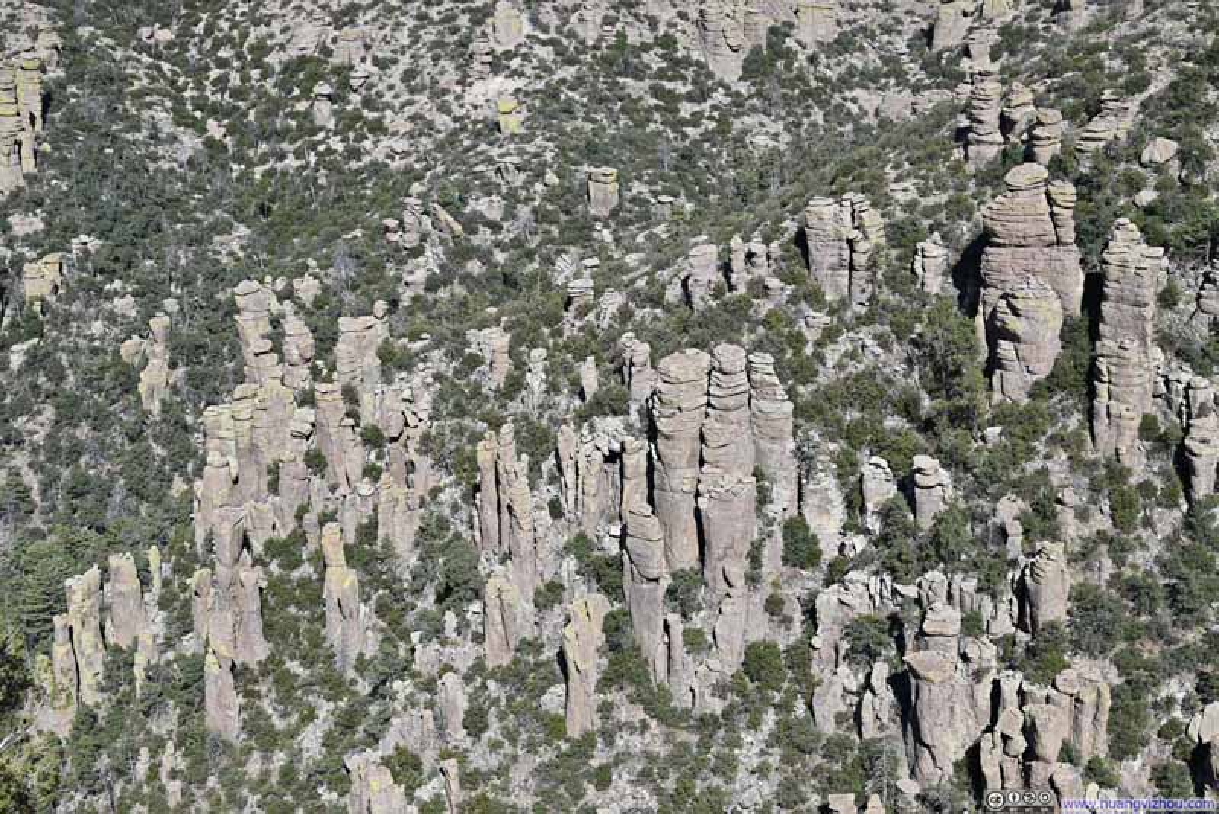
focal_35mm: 62
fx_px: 2100
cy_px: 407
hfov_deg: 32.4
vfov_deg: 21.9
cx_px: 610
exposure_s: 1/1600
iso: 100
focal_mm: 62
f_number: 5
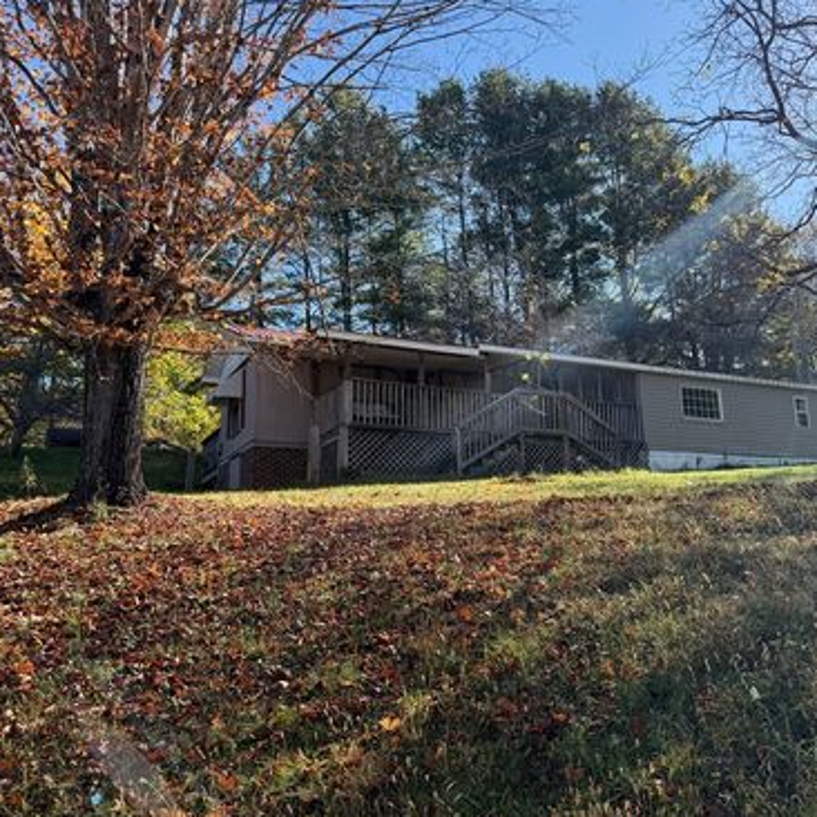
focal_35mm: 29
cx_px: 529
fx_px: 774
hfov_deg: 54.7
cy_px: 401
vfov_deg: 55.6
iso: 100
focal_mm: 6.76
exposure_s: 1/1727
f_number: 1.78
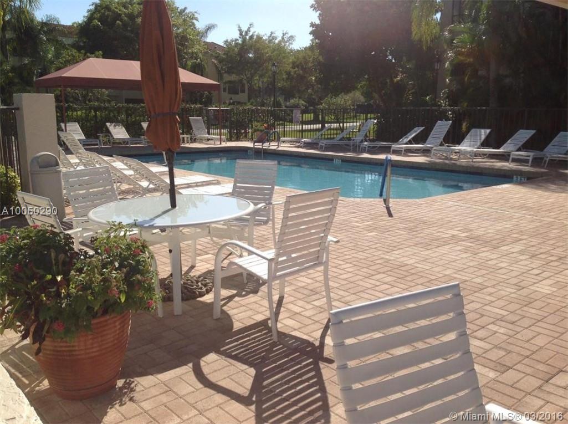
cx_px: 284
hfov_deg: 52.7
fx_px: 573
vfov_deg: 40.6
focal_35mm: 35
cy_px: 212
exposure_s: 1/2747
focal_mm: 4.28
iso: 50
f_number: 2.4
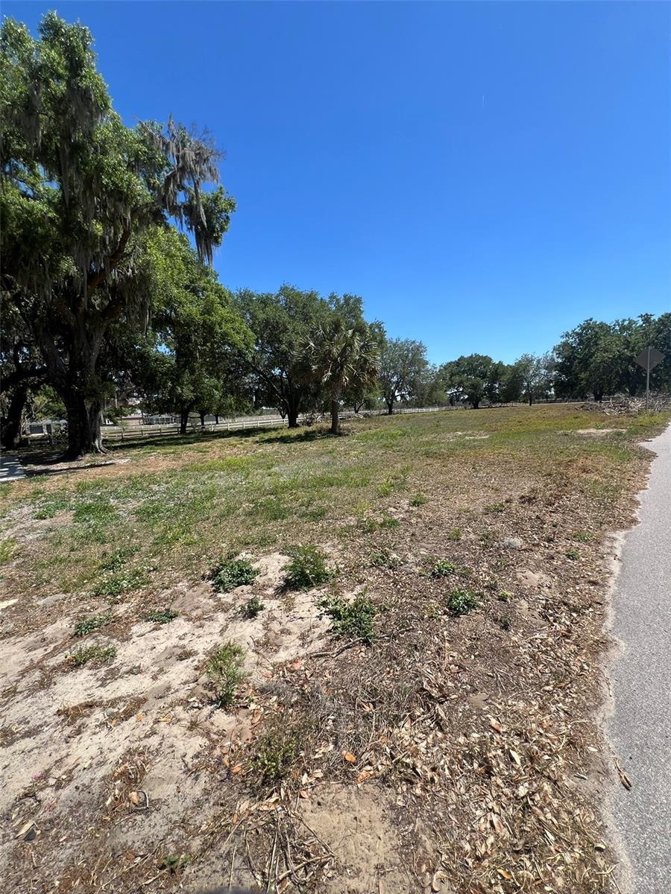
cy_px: 447
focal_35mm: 13
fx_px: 336
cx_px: 336
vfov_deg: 106.2
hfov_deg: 89.9
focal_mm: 1.57
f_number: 1.8
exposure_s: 1/1220
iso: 32
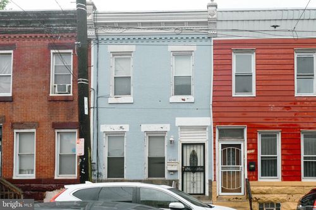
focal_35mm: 35
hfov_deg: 54.5
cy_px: 105
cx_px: 158
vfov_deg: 37.8
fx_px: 307
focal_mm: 35
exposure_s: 1/160
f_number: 14
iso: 500
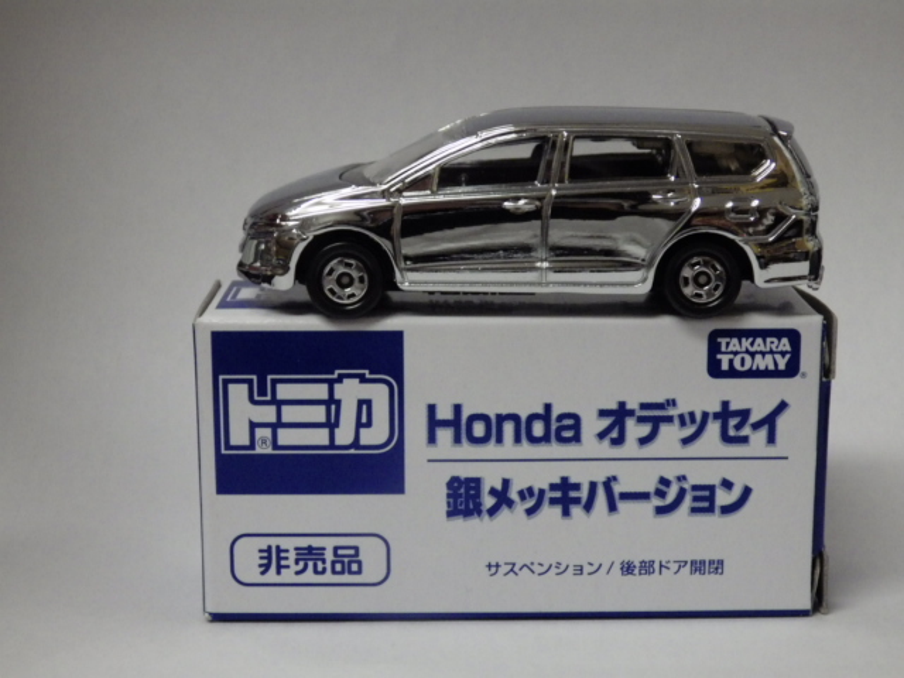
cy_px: 339
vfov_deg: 20.7
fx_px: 1854
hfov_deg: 27.4
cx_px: 452
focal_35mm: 71
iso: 640
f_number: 4.2
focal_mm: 12.8
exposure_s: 1/60
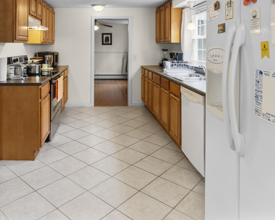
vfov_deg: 47.4
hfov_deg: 59.5
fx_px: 236
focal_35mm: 29
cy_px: 45
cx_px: 99
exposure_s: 1.3
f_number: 9
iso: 200
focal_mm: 16
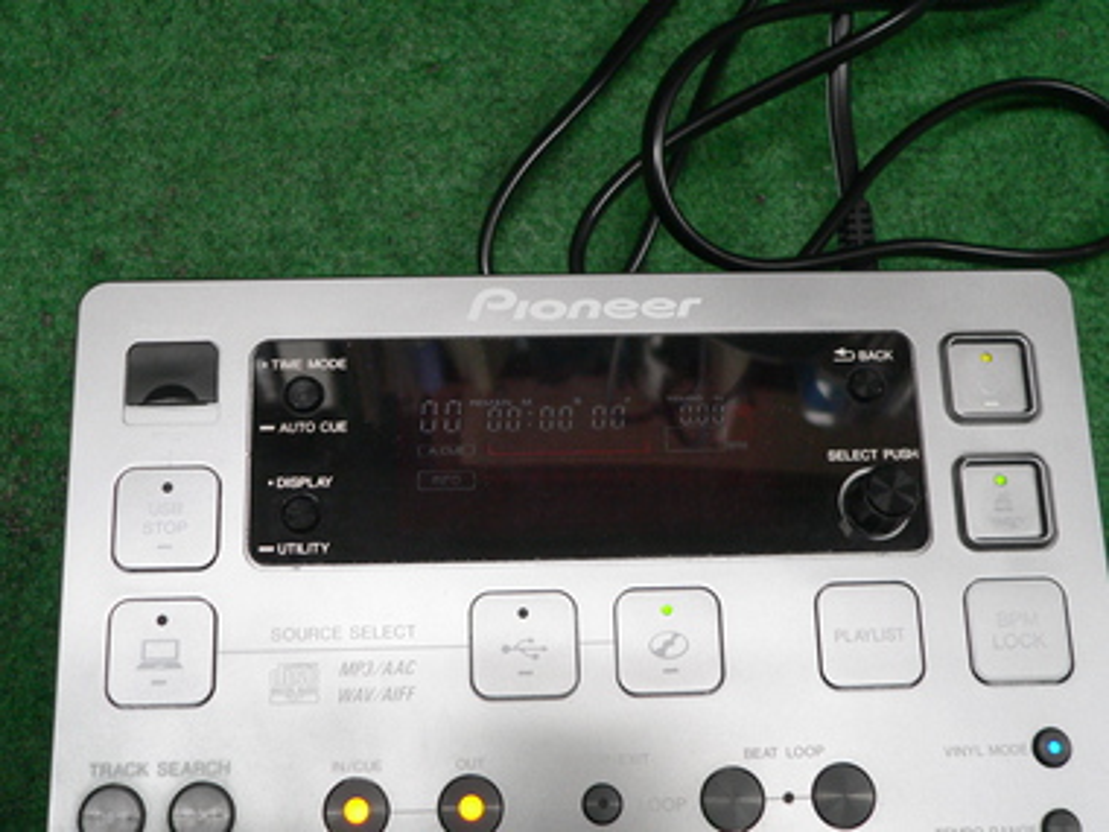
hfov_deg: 40.4
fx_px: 1506
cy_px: 416
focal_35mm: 47
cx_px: 554
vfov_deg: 30.9
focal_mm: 7.8
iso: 200
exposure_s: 1/40
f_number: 2.8
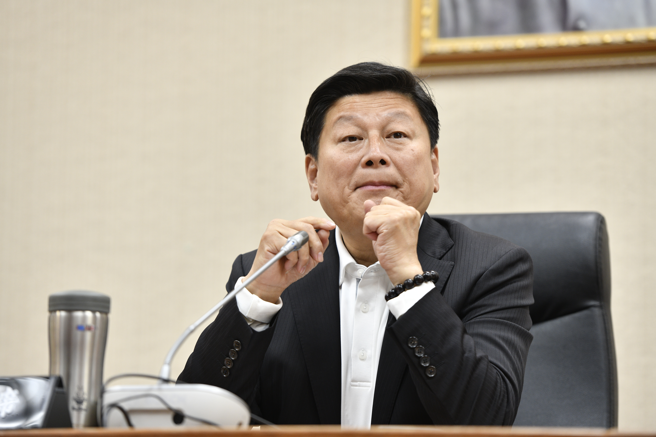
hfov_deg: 13.7
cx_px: 328
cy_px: 218
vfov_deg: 9.1
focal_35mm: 150
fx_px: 2733
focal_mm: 150
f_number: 4
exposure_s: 1/125
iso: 800
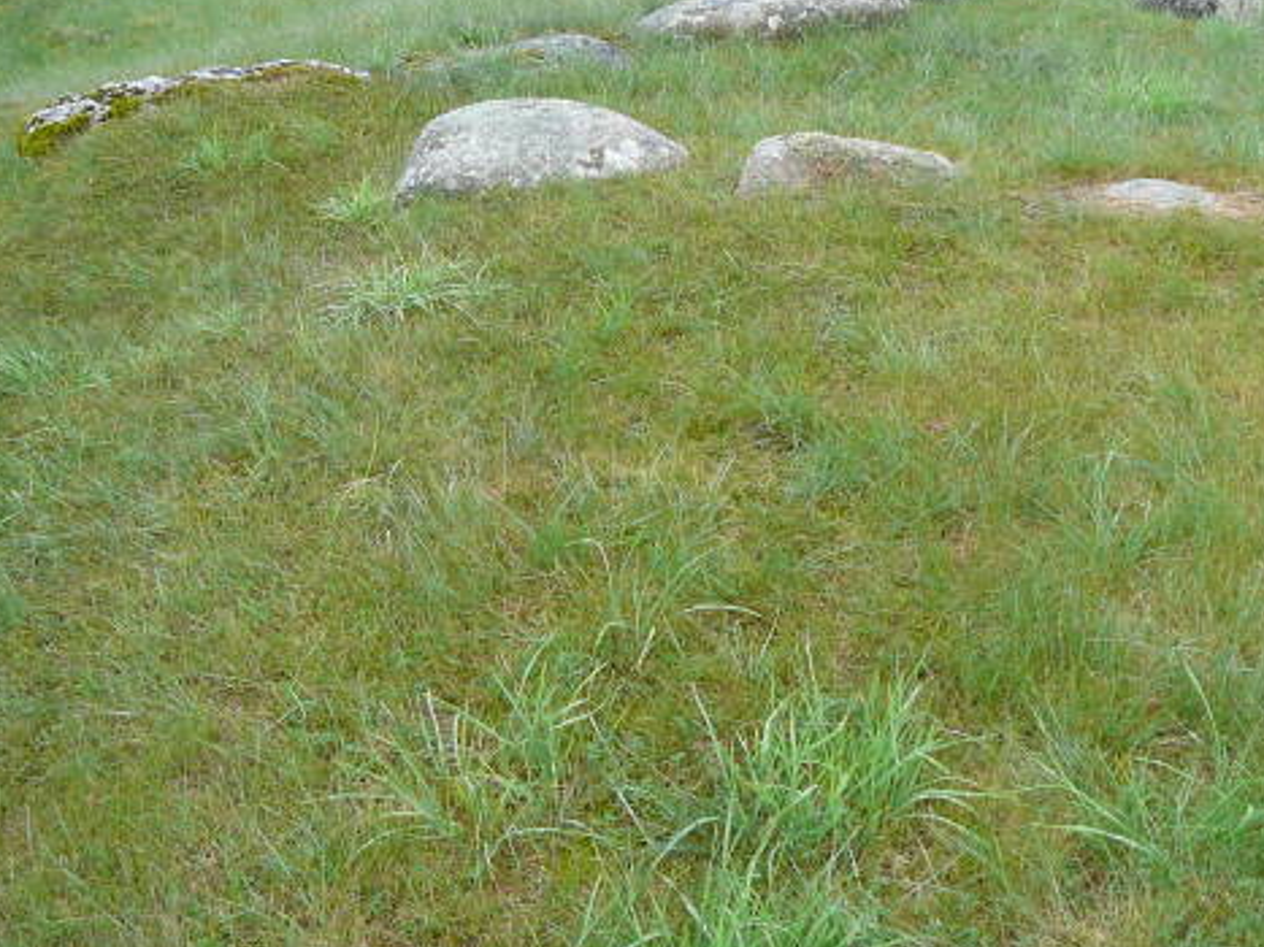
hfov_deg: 39.5
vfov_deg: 30.3
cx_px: 761
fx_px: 1752
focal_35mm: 48
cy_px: 482
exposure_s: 1/60
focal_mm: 5.2
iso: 100
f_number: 2.8
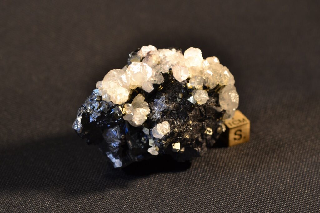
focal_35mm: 128
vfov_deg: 10.8
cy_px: 106
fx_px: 1133
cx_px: 160
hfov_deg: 16.1
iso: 100
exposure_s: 1/4
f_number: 6.3
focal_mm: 85
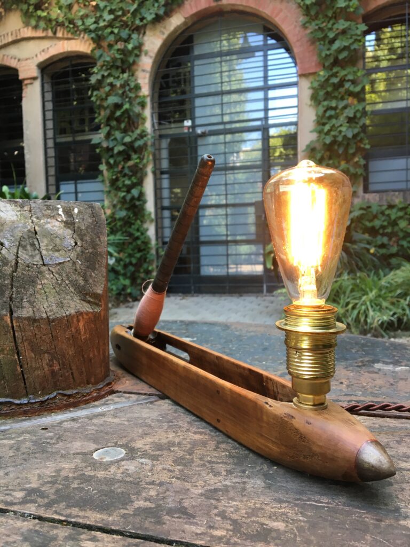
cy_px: 274
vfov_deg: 61.7
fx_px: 458
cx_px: 205
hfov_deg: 48.2
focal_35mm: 29
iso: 32
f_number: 2.2
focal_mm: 4.15
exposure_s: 1/33
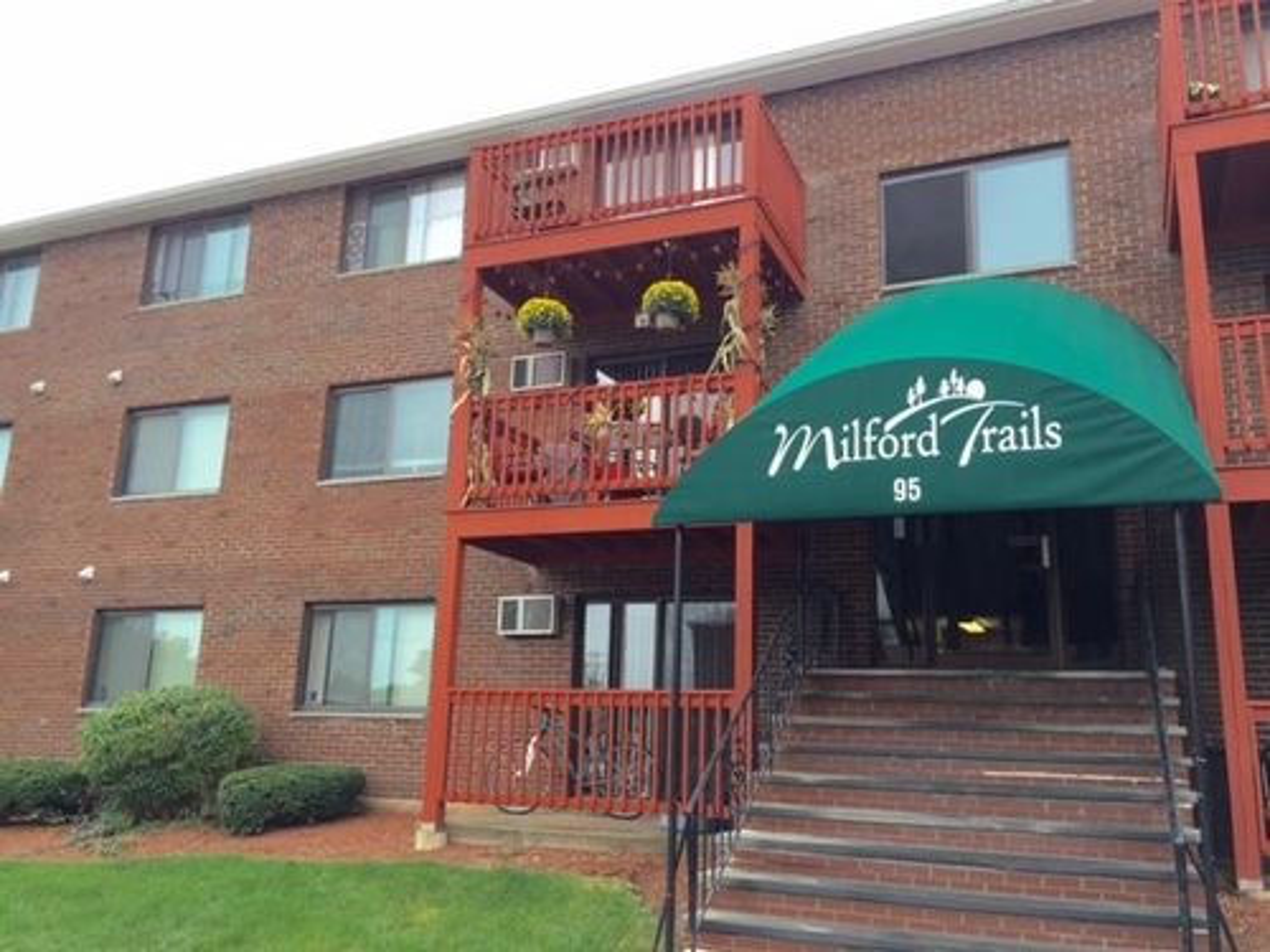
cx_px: 635
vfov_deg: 48.2
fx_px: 1064
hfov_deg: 61.7
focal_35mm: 29
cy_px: 476
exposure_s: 1/163
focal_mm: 4.15
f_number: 2.2
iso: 32
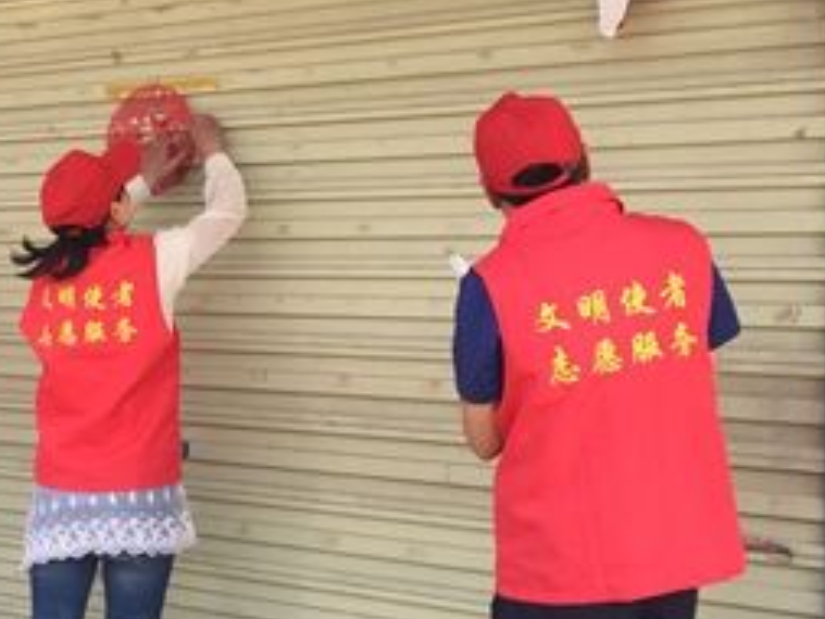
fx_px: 1502
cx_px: 121
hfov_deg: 29.7
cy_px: 324
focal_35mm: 63
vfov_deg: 23.3
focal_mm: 4.15
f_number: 2.2
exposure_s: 1/344
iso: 32
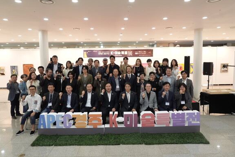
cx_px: 116
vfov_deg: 51.4
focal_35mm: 25
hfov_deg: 71.5
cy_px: 78
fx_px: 163
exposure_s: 1/125
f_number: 6.3
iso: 3200
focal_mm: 24
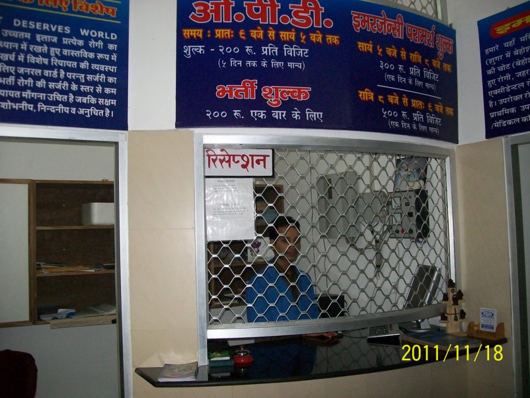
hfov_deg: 54.0
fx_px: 521
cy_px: 199
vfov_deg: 41.8
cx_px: 265
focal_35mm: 34
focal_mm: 6.1
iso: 160
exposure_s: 1/60
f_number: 2.7
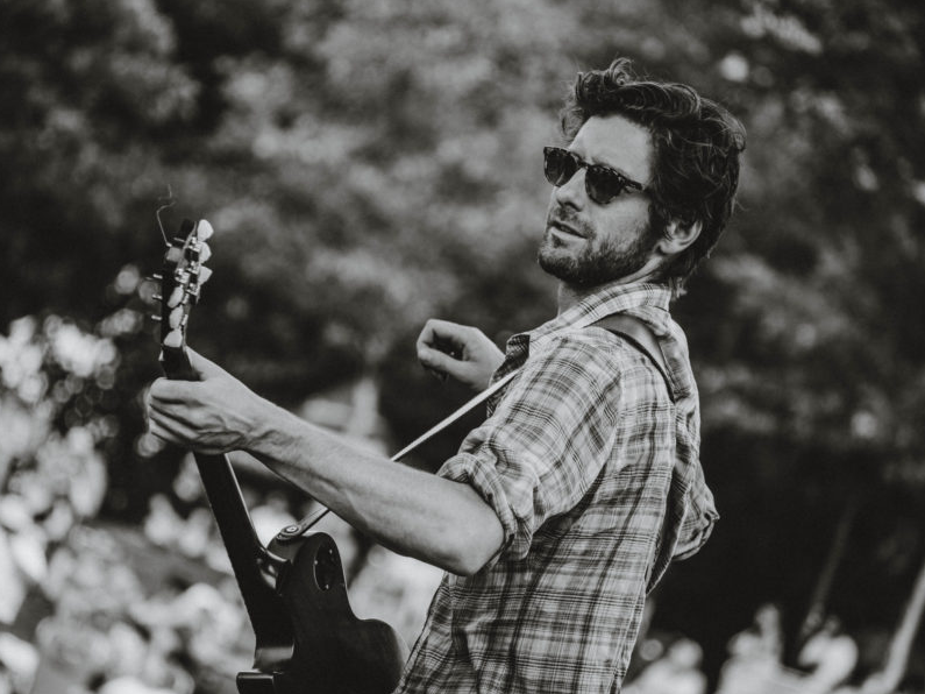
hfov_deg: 9.0
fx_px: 5878
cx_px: 442
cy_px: 347
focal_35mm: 220
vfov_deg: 6.8
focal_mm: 134.5
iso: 200
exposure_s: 1/500
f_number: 4.4
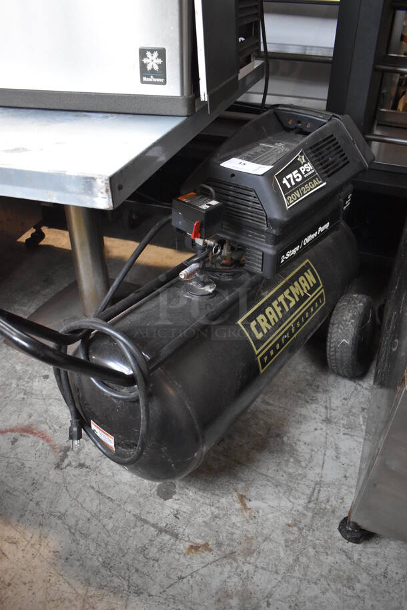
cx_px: 204
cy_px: 305
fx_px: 457
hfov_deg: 48.0
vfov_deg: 67.3
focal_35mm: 27
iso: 4000
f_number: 3.5
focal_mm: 18
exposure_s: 1/125
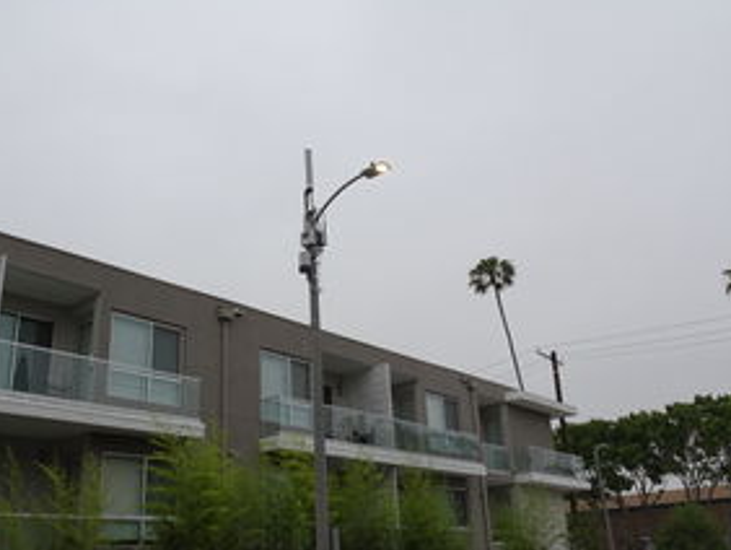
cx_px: 321
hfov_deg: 53.8
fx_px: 719
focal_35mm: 34
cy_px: 296
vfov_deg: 41.8
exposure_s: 1/400
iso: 80
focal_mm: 4.1
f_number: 3.5
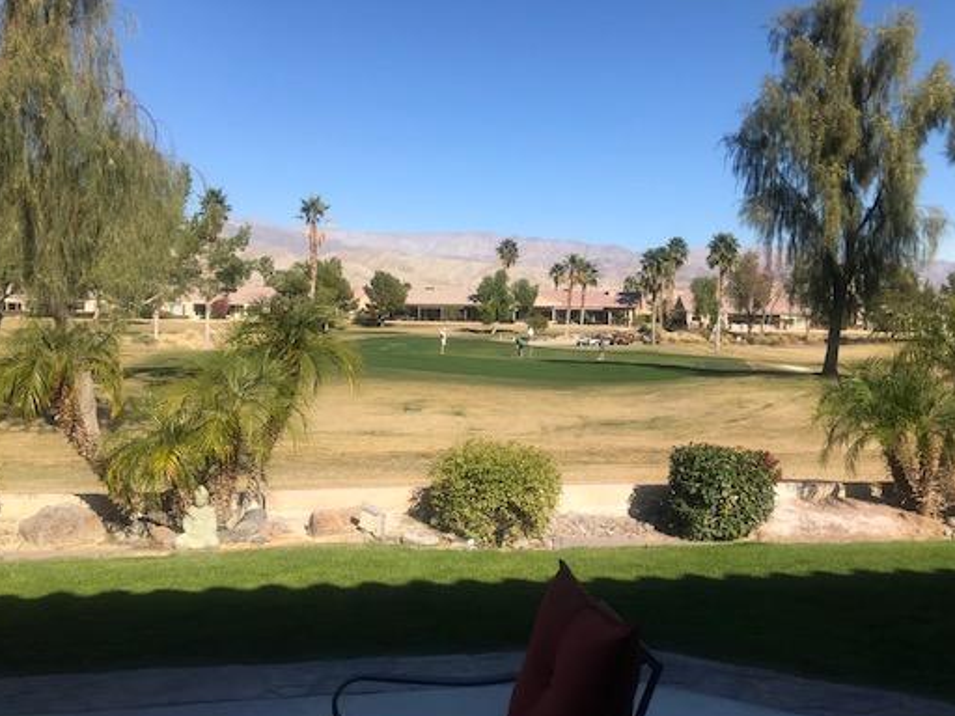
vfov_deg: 40.7
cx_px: 496
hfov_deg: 52.6
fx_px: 966
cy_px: 326
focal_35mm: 35
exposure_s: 1/2994
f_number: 1.8
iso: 20
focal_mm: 3.99
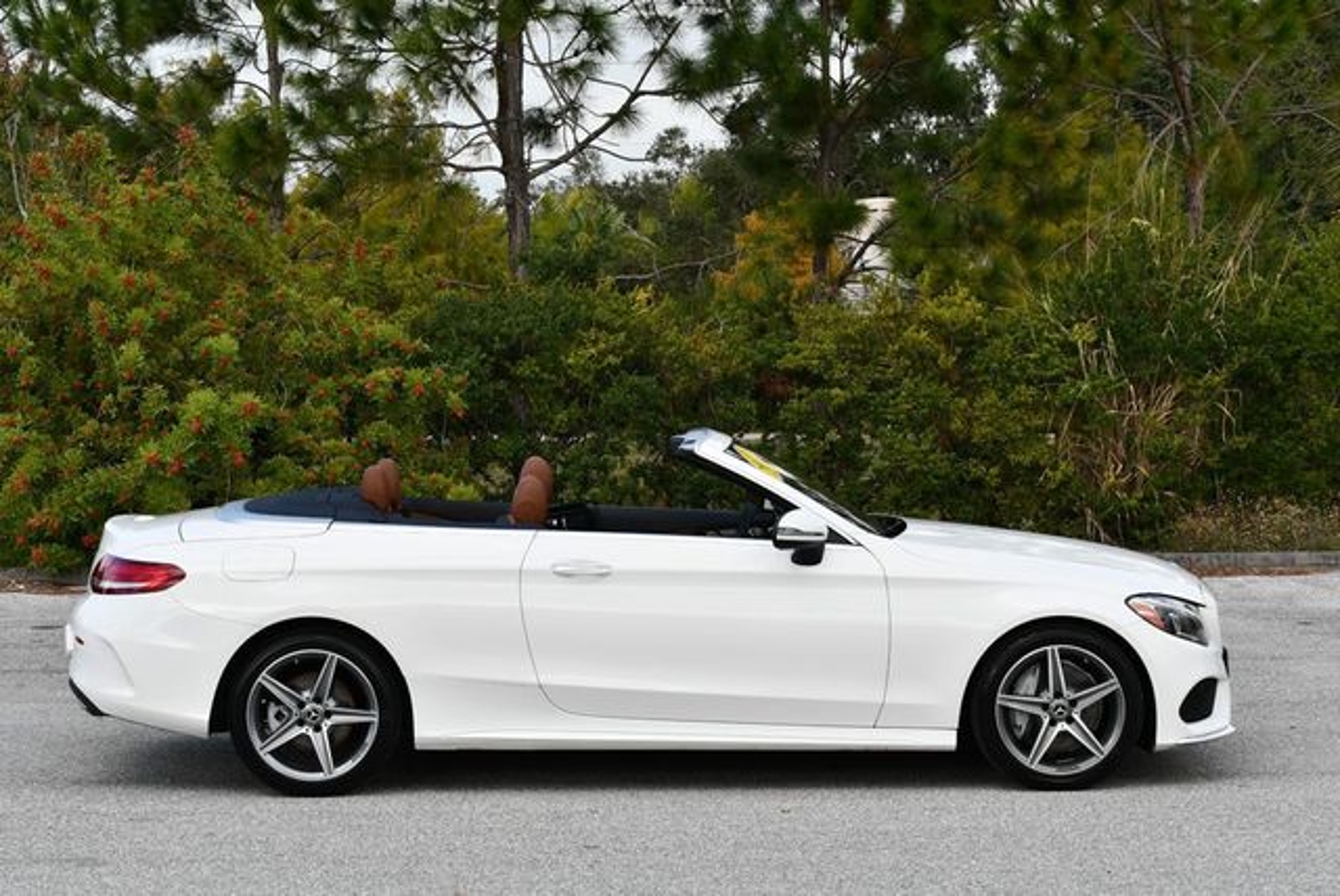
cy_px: 448
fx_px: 2831
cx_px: 670
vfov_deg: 18.0
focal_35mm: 76
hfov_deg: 26.6
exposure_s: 1/250
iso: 140
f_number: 8
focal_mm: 38
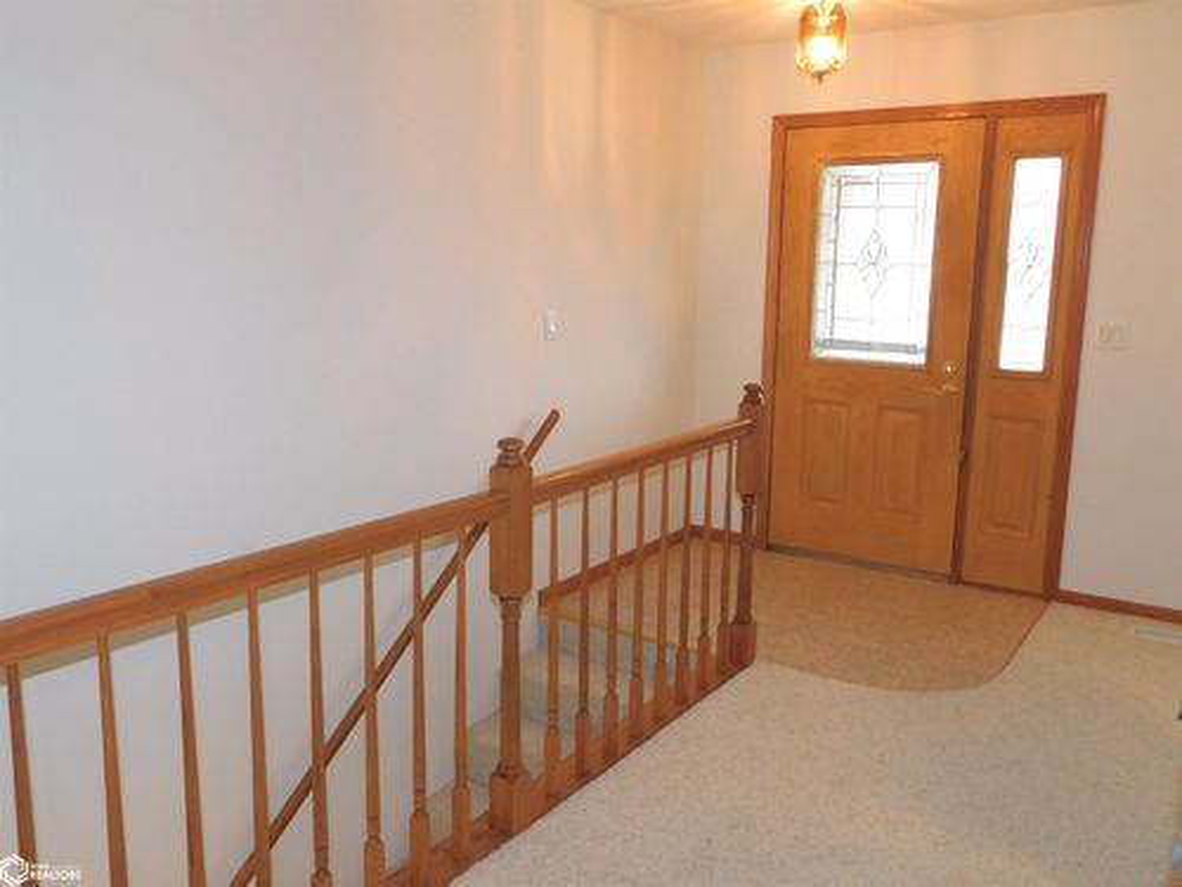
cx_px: 591
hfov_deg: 60.0
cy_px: 444
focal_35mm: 30
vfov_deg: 46.8
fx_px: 1024
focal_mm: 5.3
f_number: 3.2
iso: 200
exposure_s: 1/30
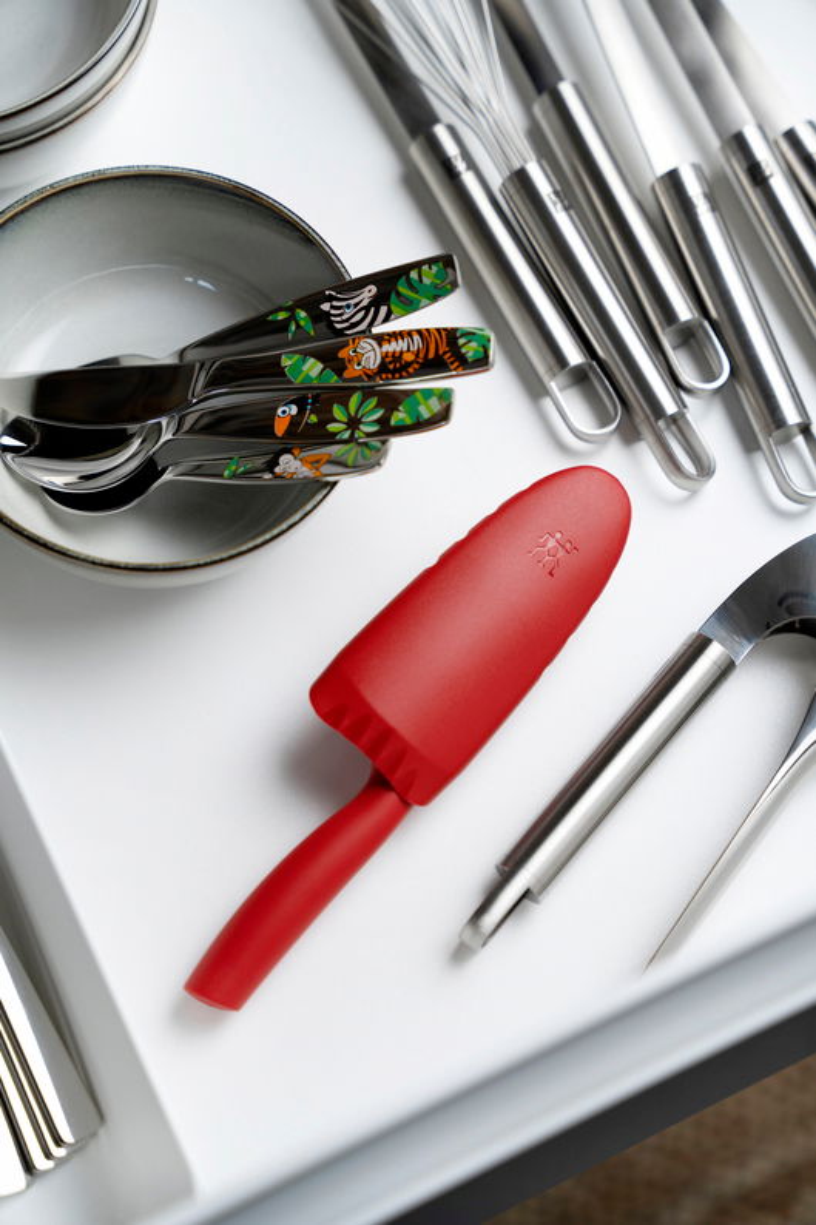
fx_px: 2381
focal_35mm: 70
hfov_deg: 19.4
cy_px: 612
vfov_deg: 28.8
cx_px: 408
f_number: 3.2
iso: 200
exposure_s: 1/125
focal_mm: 70
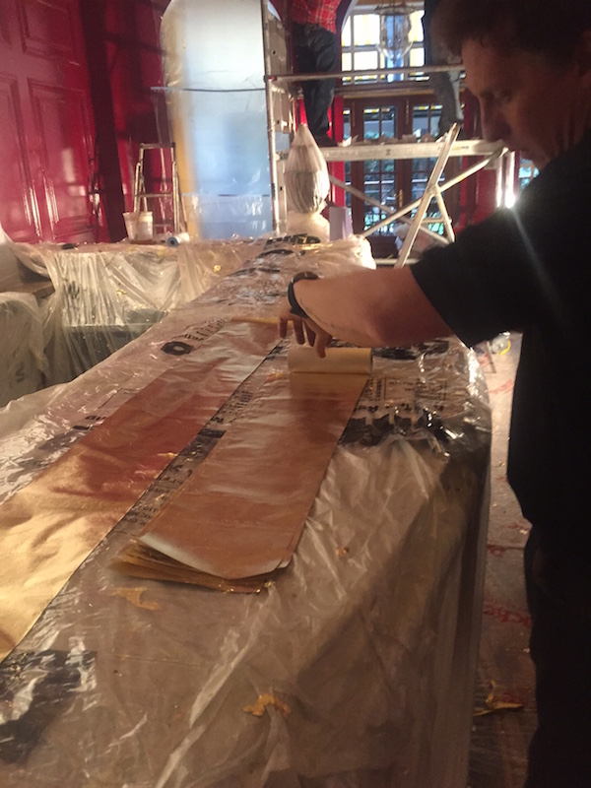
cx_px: 296
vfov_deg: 61.7
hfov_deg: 48.2
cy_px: 394
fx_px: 660
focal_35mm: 29
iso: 250
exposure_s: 1/30
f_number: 2.2
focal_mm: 4.15
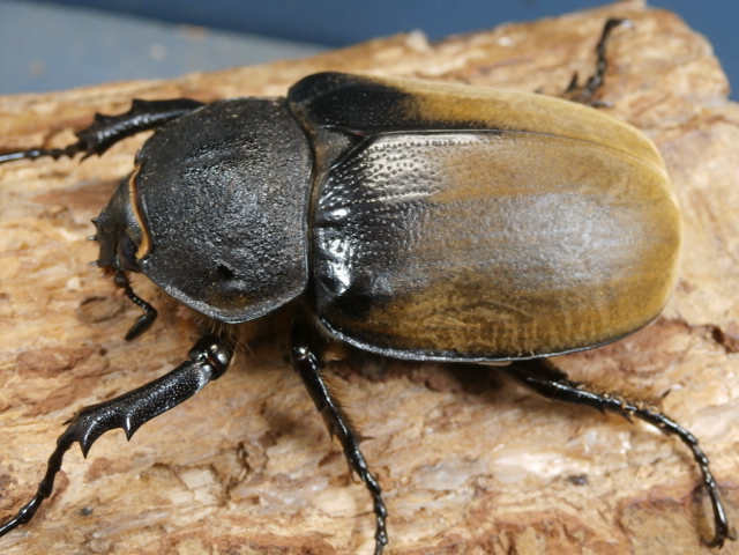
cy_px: 278
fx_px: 1430
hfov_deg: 29.0
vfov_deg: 21.9
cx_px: 370
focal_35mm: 67
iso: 200
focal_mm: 11.86
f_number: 4.3
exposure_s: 1/60
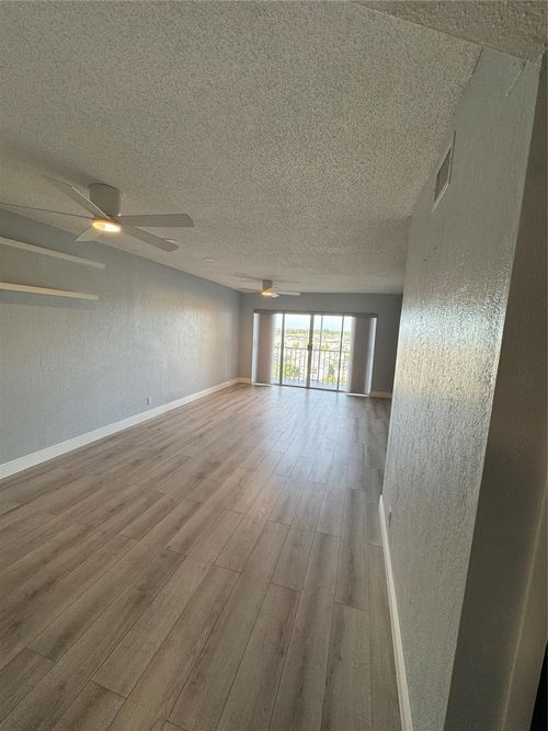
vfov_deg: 102.1
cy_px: 366
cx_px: 274
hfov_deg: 85.7
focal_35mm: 14
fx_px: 296
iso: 100
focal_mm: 2.22
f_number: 2.2
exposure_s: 1/120
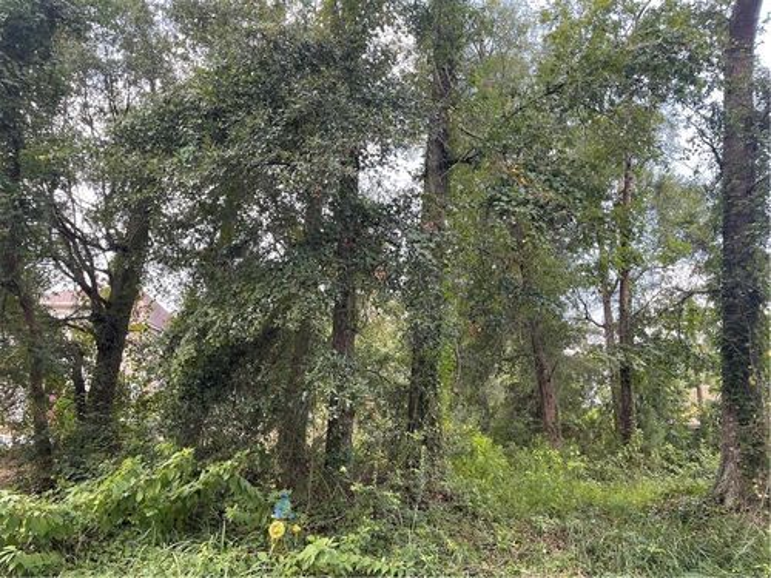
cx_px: 386
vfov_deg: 53.1
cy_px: 289
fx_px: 579
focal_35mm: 26
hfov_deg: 67.3
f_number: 1.6
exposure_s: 1/162
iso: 32
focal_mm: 4.2
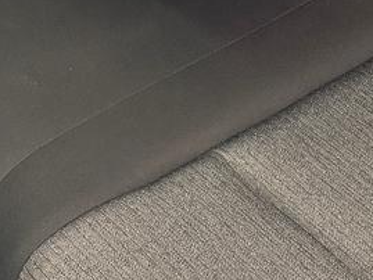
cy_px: -283
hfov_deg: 16.3
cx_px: 498
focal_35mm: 114
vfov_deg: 11.6
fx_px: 1229
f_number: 1.78
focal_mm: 6.76
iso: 640
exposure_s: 1/40
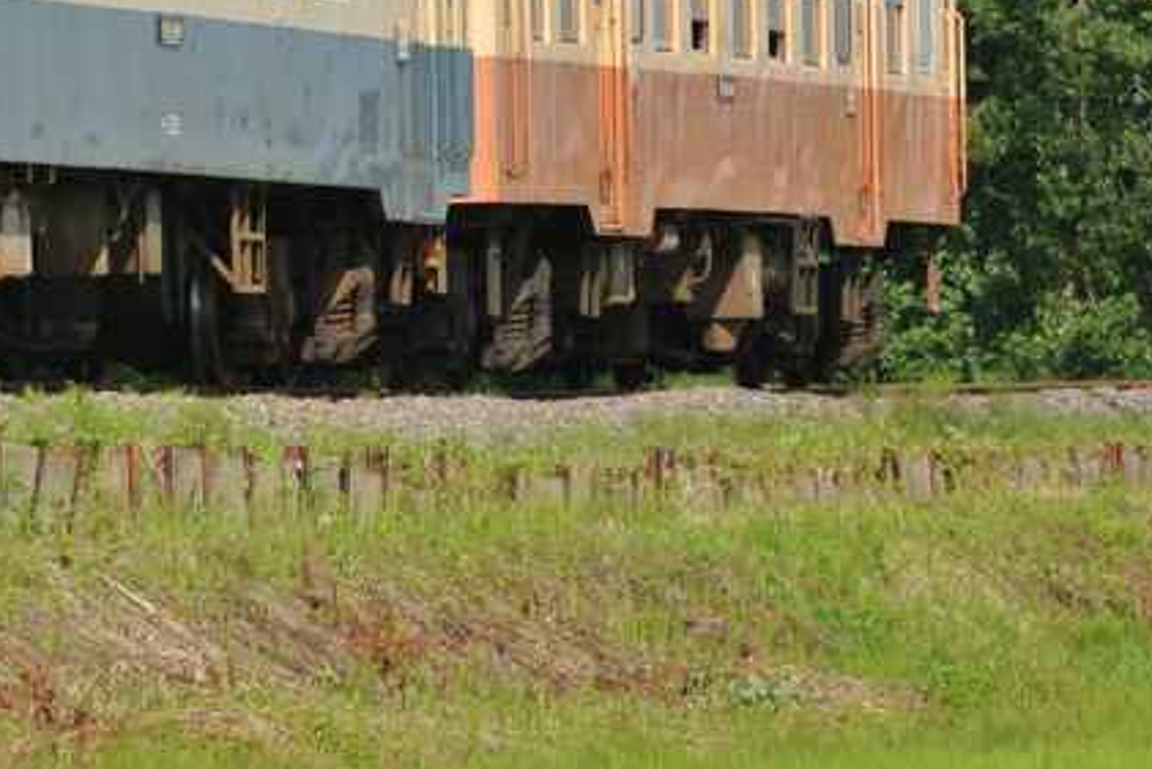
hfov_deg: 3.0
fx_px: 22054
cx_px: 161
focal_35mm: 689
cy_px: -62
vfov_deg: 2.0
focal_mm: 105
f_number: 4
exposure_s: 1/1000
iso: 100
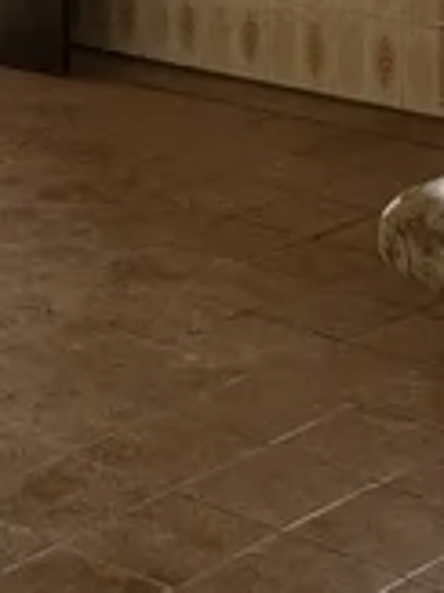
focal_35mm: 128
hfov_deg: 11.6
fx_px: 2192
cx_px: 233
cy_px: -22
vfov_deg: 15.1
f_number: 1.8
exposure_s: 1/121
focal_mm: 4.25
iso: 32
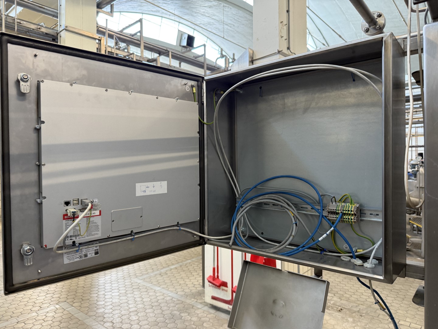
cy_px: 164
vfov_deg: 56.8
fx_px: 304
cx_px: 219
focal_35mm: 24
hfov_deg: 71.6
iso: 250
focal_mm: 6.76
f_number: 1.78
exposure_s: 1/50
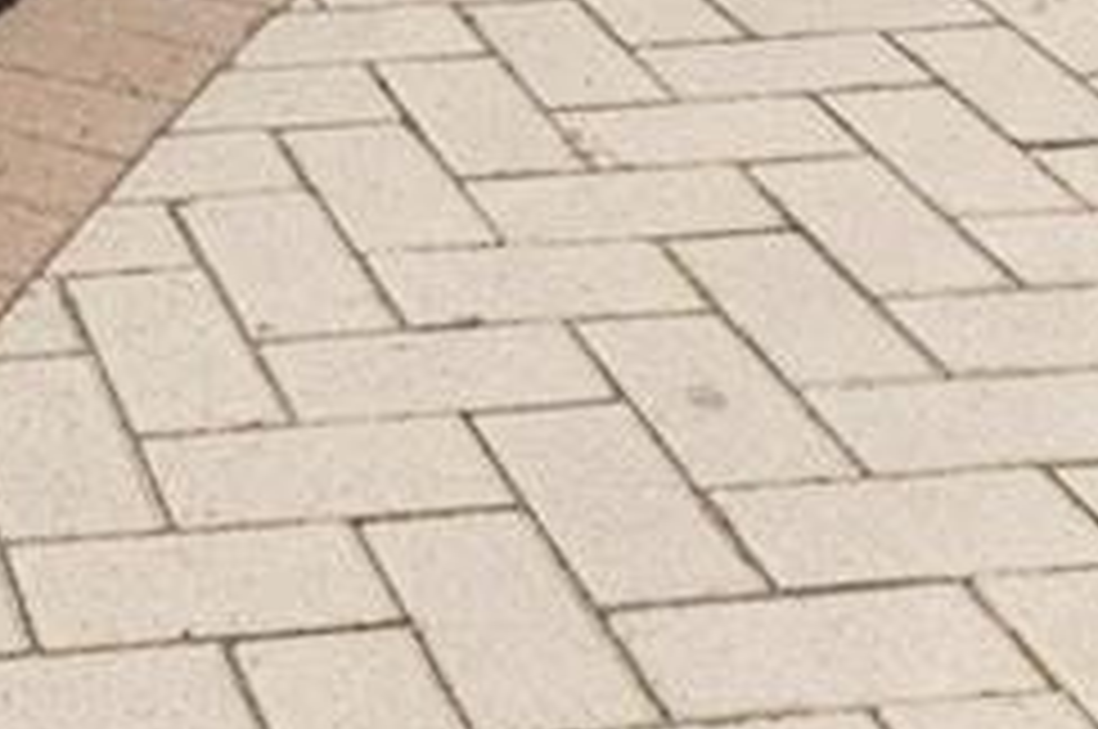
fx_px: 3298
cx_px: -459
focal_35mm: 108
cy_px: -1170
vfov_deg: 10.4
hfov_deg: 17.3
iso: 250
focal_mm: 16.5
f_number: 14
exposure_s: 1/320
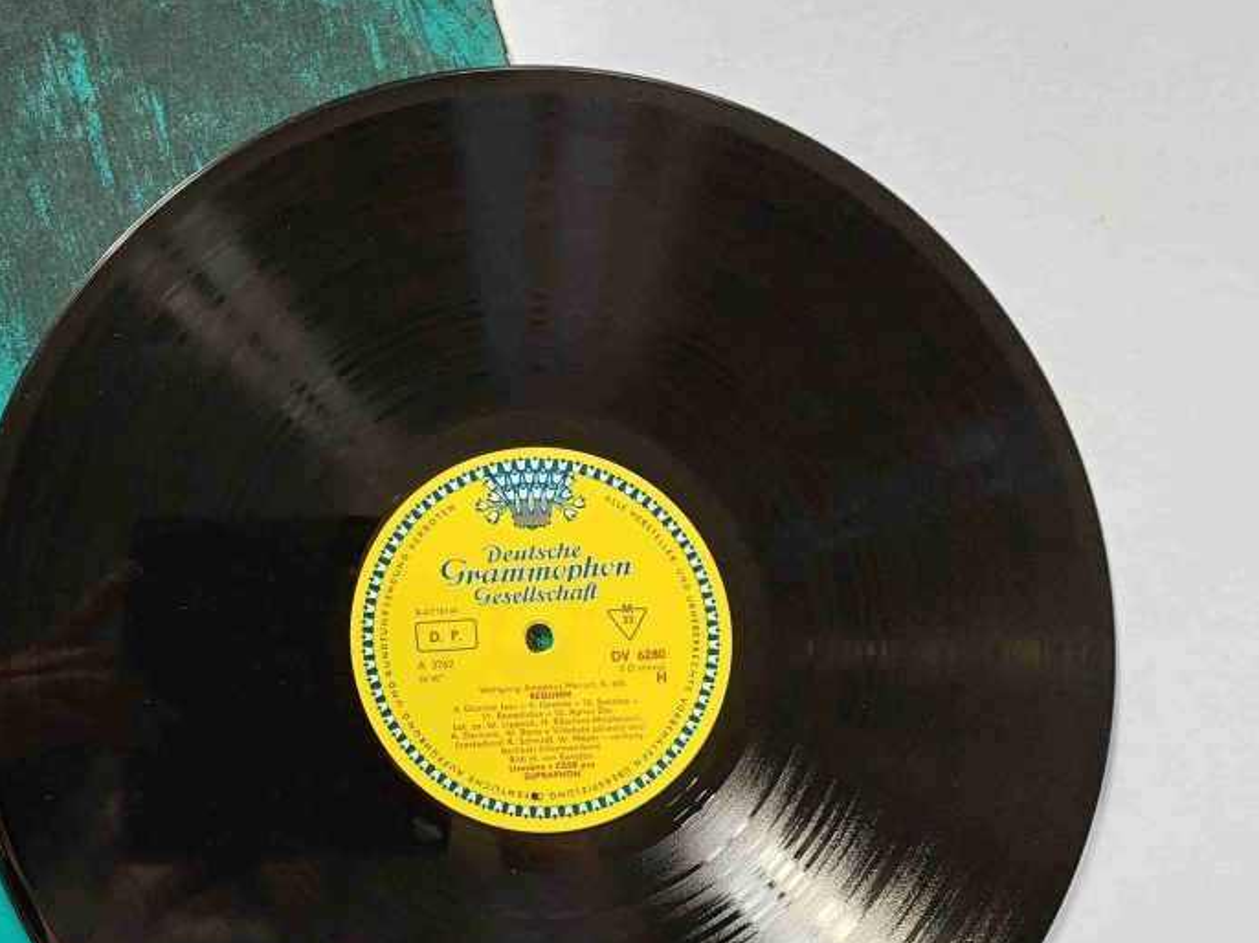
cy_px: 438
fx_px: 1527
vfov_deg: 34.3
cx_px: 217
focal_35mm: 42
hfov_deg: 42.4
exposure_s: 1/60
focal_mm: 5.23
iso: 250
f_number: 1.8
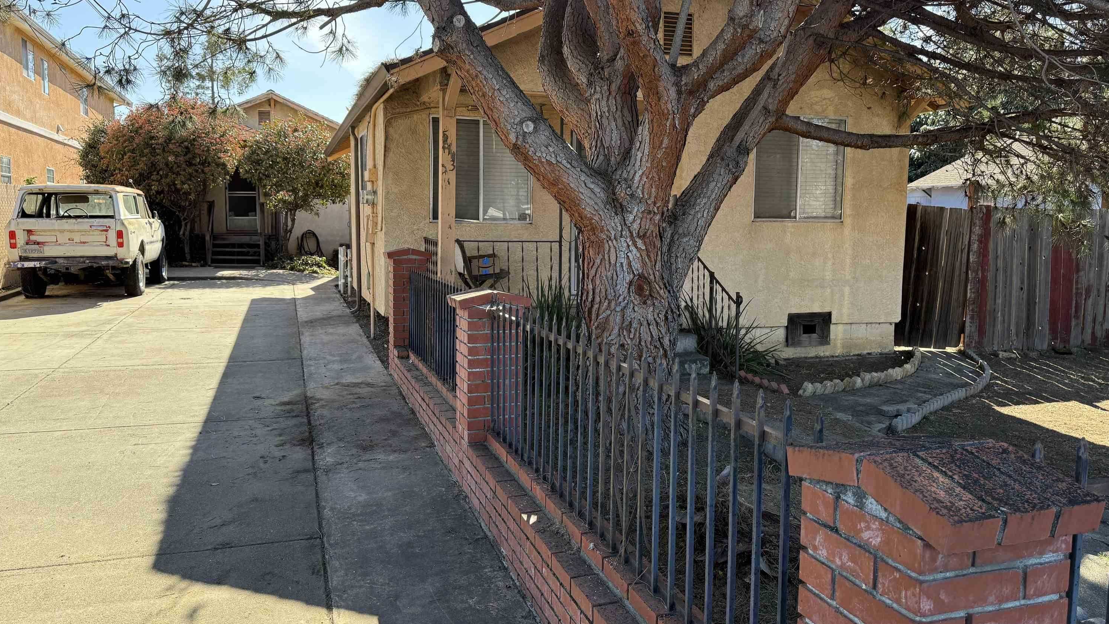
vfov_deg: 42.9
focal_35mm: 27
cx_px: 569
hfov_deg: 69.9
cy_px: 286
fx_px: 794
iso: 100
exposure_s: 1/1032
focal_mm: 6.76
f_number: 1.78
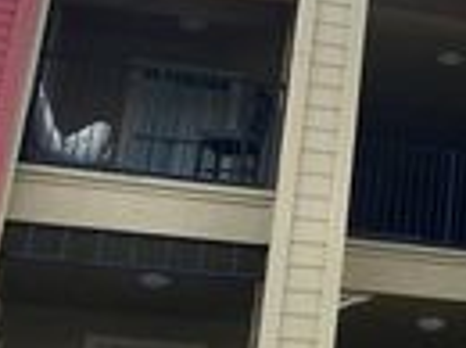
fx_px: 1451
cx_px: 703
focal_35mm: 108
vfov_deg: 13.6
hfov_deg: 16.6
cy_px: 81
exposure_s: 1/1312
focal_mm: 3.99
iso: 20
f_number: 1.8
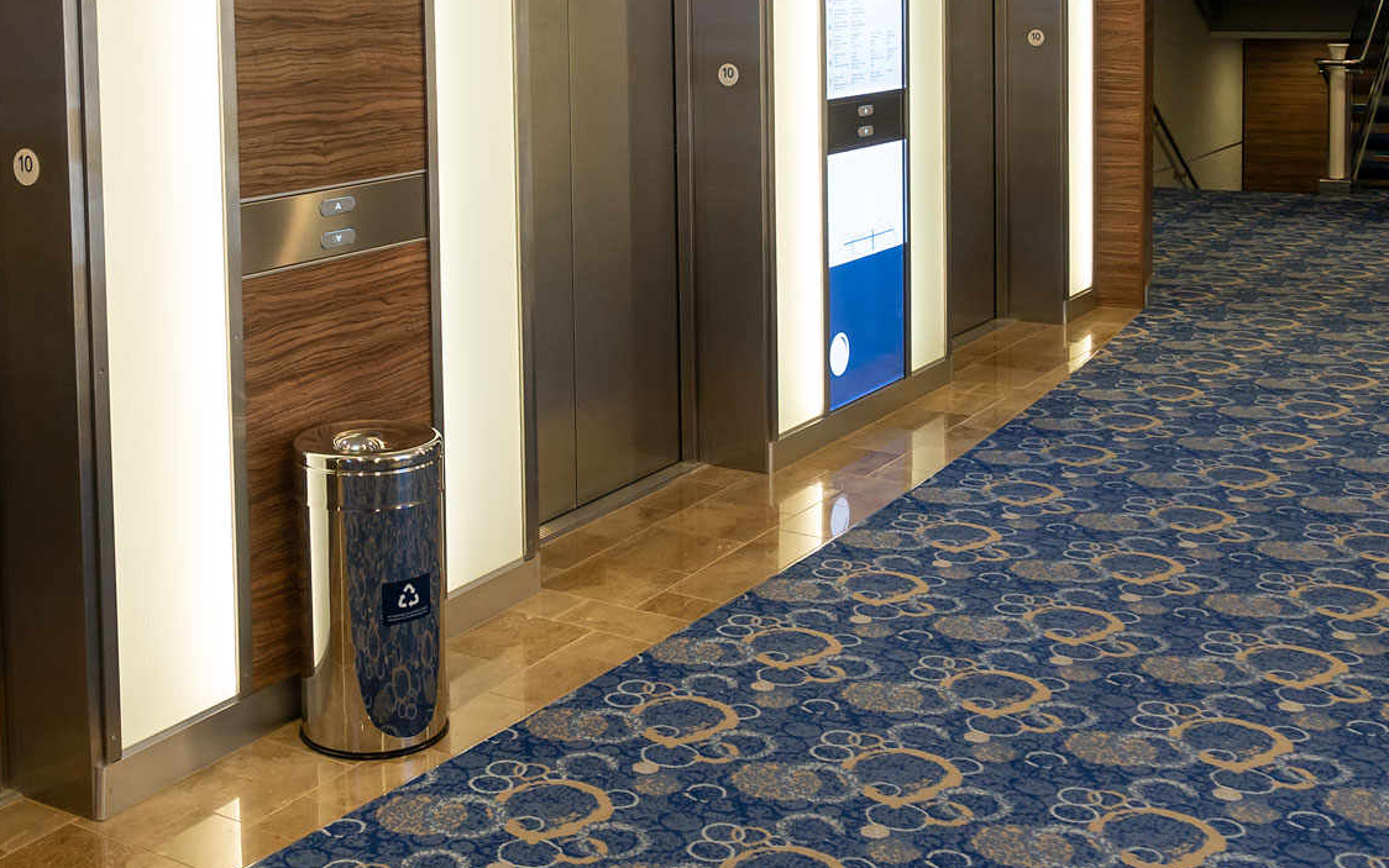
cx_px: 509
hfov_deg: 42.3
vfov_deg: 26.5
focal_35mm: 47
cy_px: 94
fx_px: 1780
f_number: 2.8
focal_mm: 8.8
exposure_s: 1/60
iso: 250
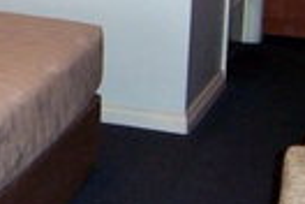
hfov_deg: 14.6
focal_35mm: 136
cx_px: -60
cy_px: -51
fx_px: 1152
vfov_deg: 9.9
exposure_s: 1/60
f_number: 3
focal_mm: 6
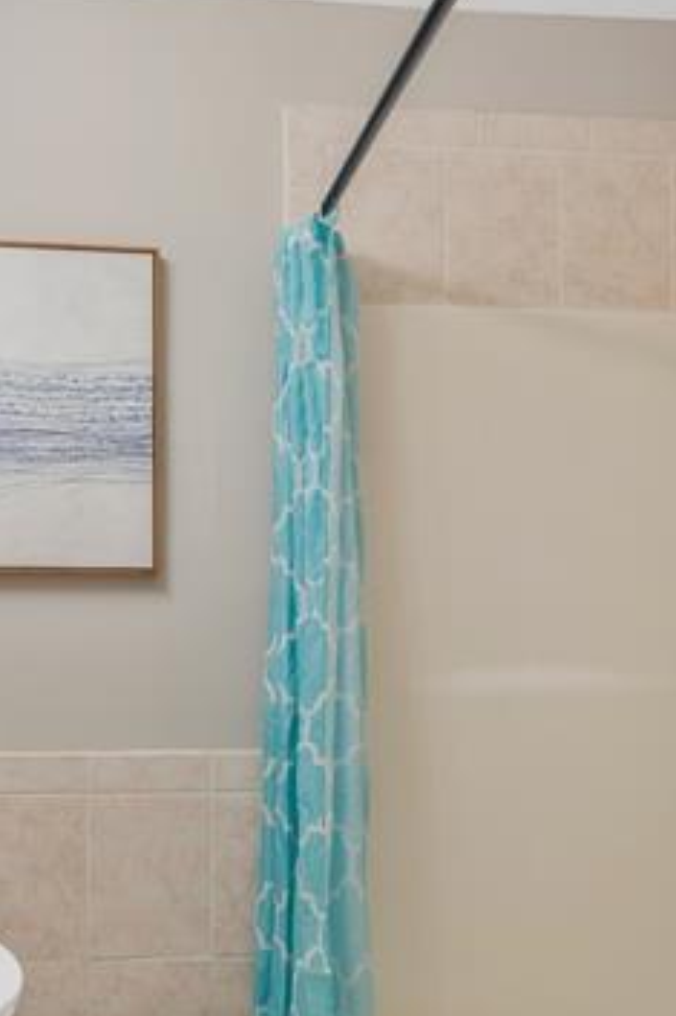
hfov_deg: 35.2
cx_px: 175
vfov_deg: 51.4
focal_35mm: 37
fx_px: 1043
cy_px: 627
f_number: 6.3
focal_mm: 17
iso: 400
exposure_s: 1/25
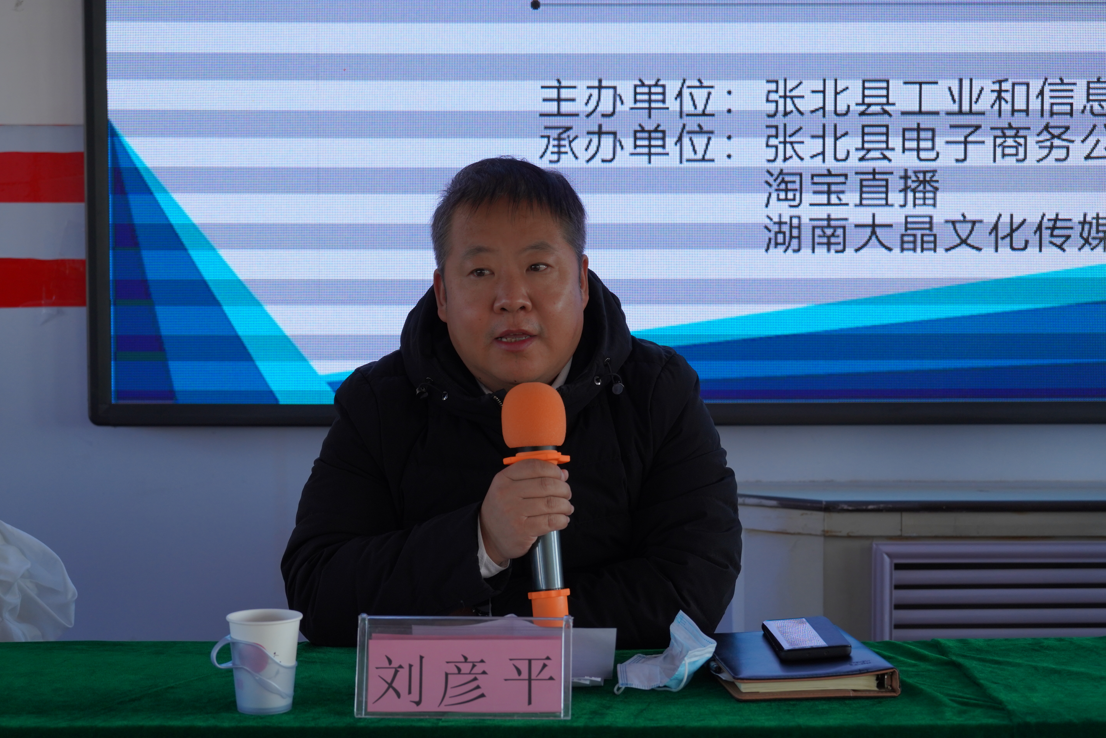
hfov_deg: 31.9
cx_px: 547
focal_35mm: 63
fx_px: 1935
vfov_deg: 21.6
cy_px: 356
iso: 640
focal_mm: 60
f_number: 5.6
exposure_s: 1/160
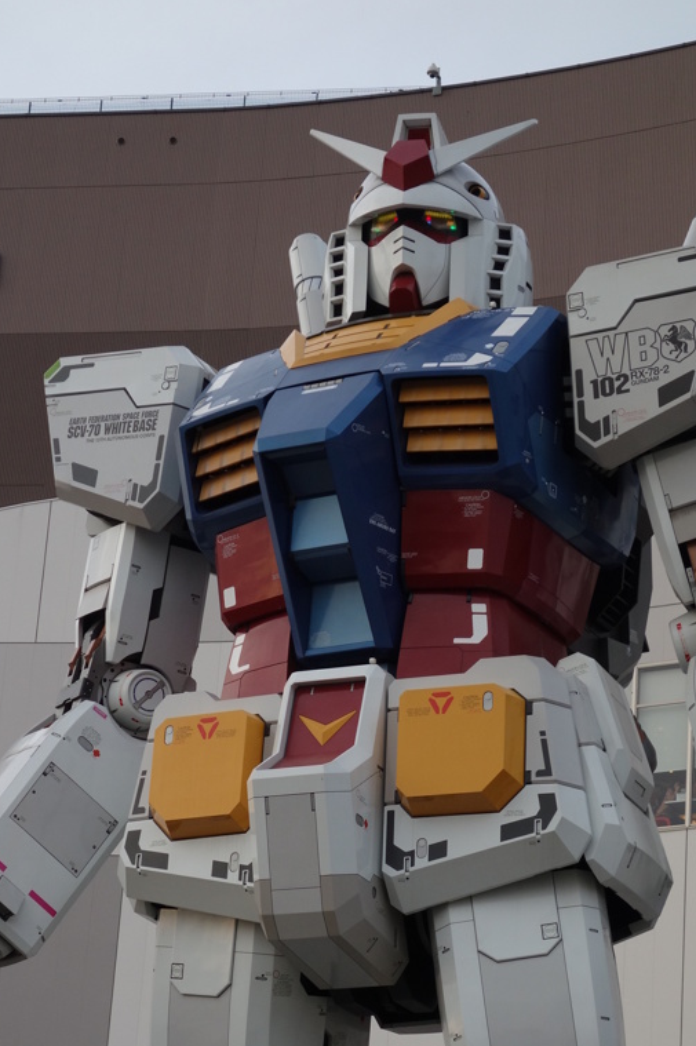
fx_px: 3252
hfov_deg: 12.2
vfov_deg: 18.2
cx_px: 339
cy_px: 648
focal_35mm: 112
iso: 400
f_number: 4.5
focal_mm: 30.81
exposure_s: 1/500
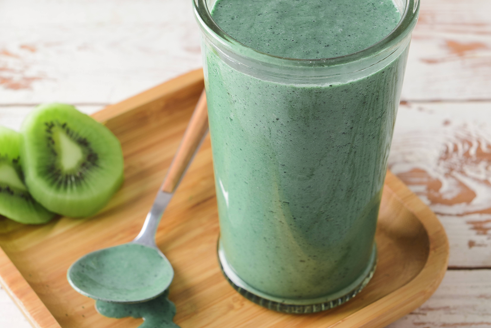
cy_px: 130
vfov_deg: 12.1
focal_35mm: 113
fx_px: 1542
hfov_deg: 18.1
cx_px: 248
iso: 250
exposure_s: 1/160
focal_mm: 70
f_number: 8
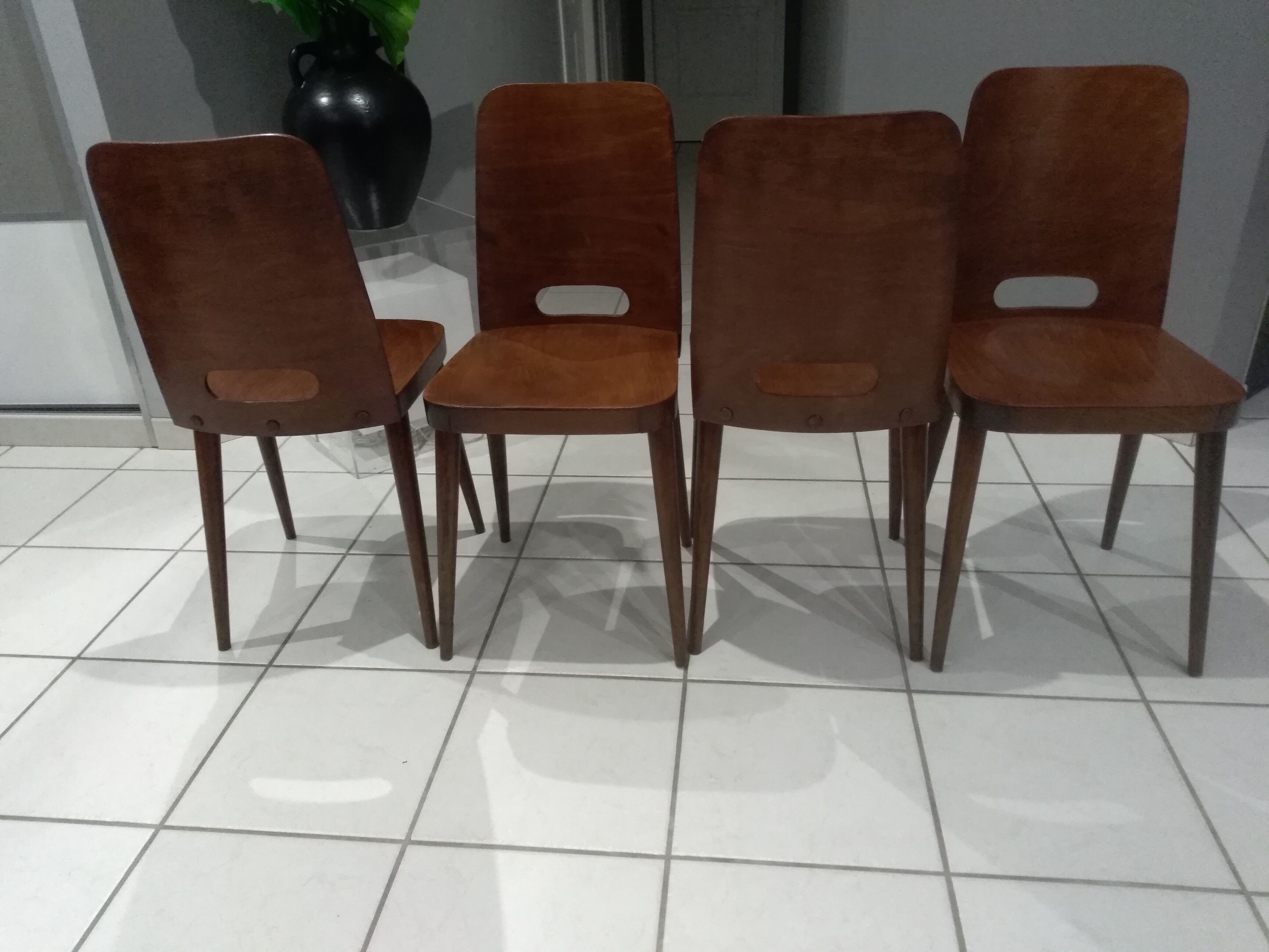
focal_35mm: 26
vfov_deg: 53.1
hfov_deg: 67.3
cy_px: 476
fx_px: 953
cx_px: 634
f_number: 2
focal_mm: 3.54
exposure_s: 1/25
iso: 790
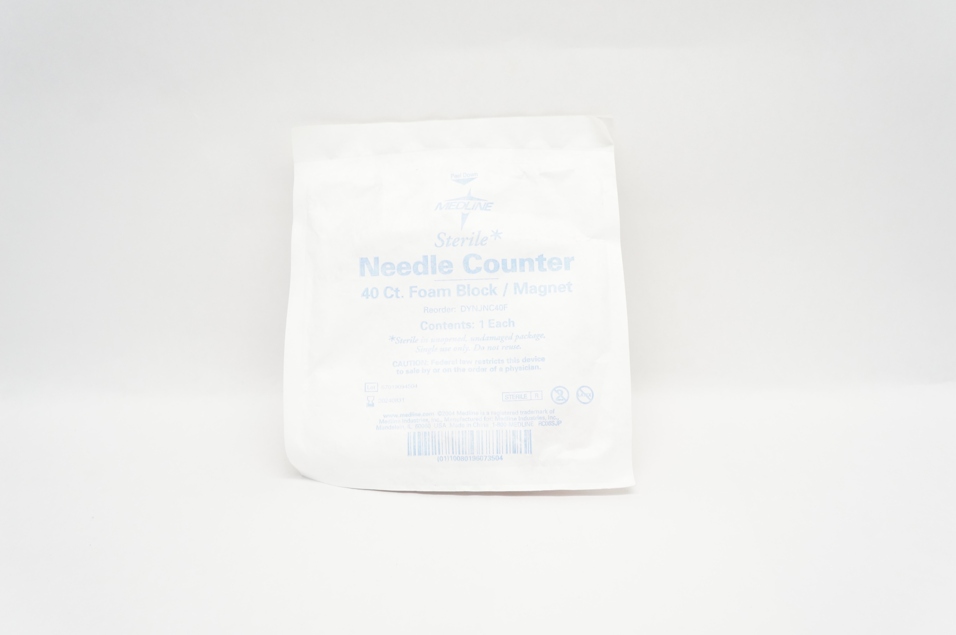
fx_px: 796
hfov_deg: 62.0
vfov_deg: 43.5
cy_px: 318
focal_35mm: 30
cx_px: 478
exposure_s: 1/80
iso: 800
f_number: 5.6
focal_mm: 20
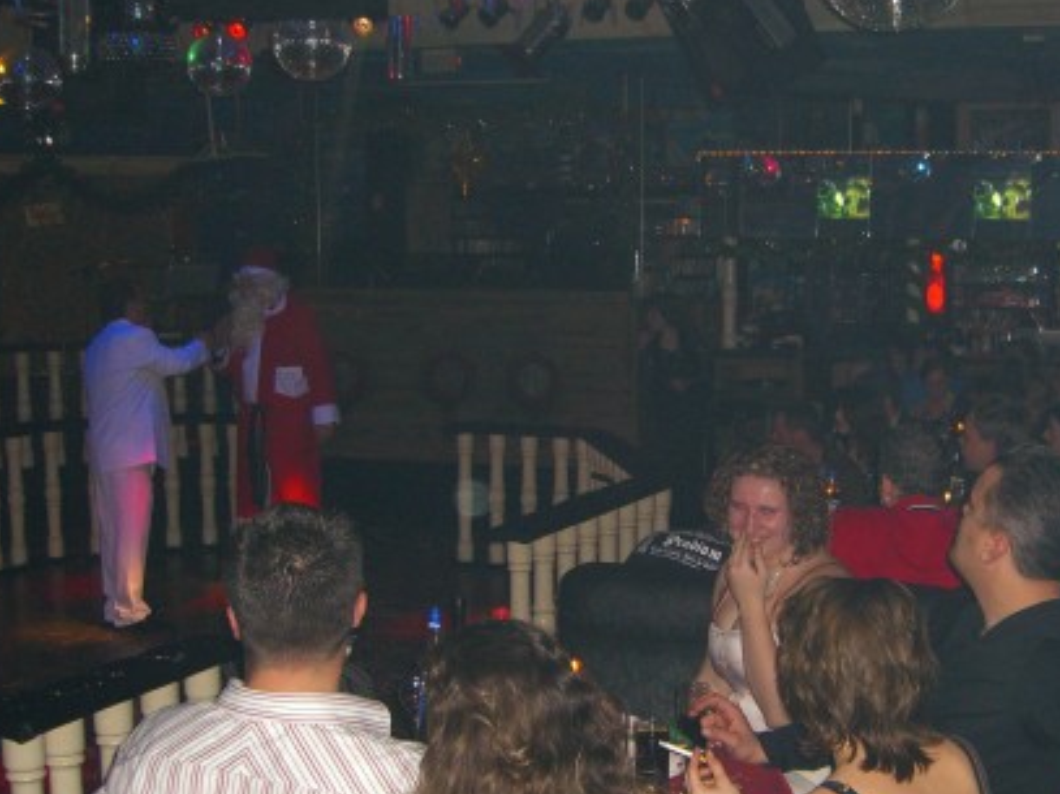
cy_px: 476
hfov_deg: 34.1
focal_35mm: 56
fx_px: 1714
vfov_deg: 26.0
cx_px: 701
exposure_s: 1/60
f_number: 2.8
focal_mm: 7.9
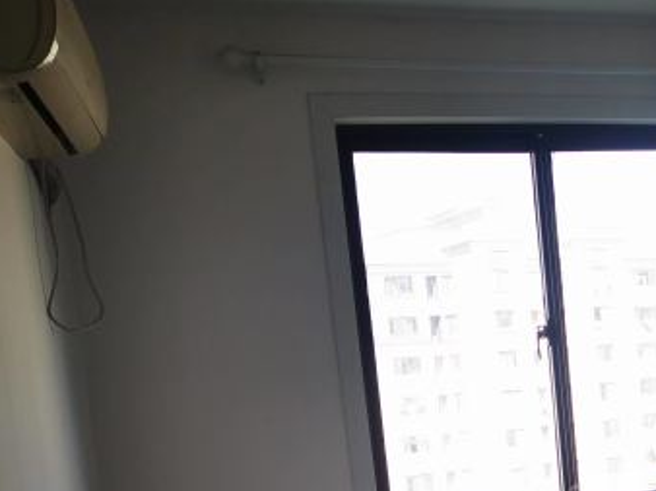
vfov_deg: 21.9
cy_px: 514
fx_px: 1212
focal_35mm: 64
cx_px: 710
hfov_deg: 27.8
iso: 50
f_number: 1.8
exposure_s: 1/291
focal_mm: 5.58
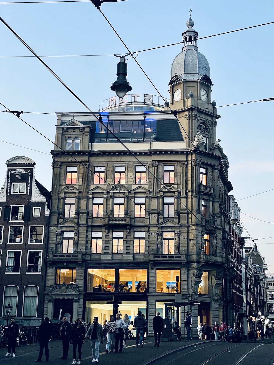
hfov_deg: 28.0
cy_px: 182
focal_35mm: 52
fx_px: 549
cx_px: 137
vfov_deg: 36.8
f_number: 2
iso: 50
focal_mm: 6
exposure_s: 1/100
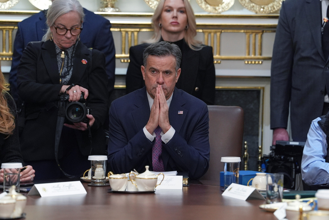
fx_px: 2058
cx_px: 164
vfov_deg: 6.1
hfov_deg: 9.1
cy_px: 110
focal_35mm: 225
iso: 2000
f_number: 2.5
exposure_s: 1/200
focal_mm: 150
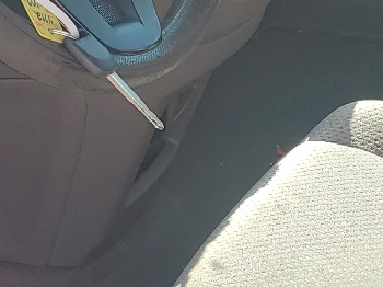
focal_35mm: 119
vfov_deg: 12.4
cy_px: 153
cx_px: 235
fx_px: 1316
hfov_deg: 16.5
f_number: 1.5
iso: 50
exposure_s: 1/667
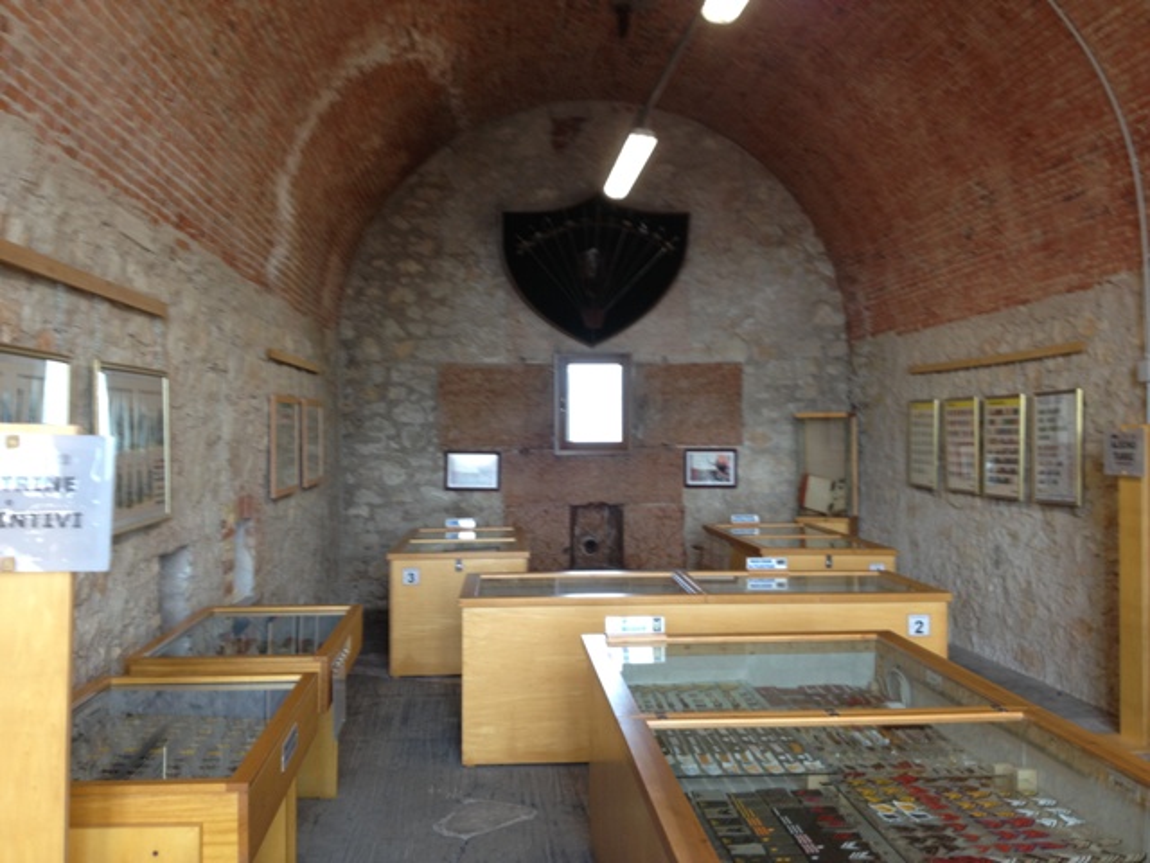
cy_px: 432
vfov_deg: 40.7
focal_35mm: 35
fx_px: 1163
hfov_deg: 52.6
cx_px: 575
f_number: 2.4
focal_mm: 4.28
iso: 64
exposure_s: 1/24
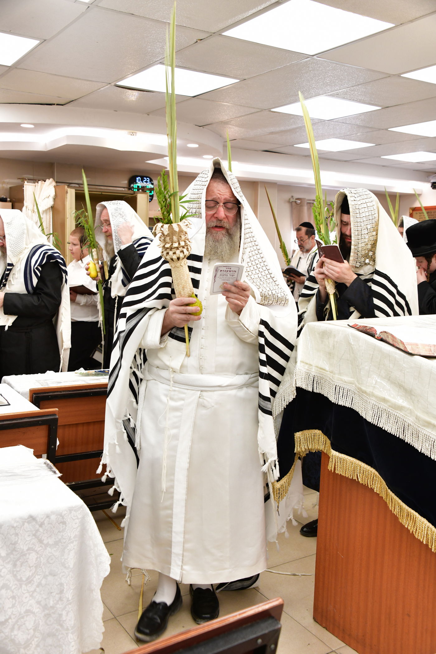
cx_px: 218
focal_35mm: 35
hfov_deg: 37.9
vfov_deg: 54.4
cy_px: 327
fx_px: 636
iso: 1250
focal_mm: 35
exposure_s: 1/100
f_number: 5.6
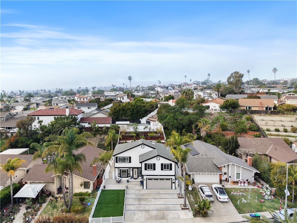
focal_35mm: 24
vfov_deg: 56.8
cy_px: 112
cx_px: 148
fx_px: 206
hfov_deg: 71.6
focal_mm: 8.67
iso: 180
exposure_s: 1/1250
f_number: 1.8
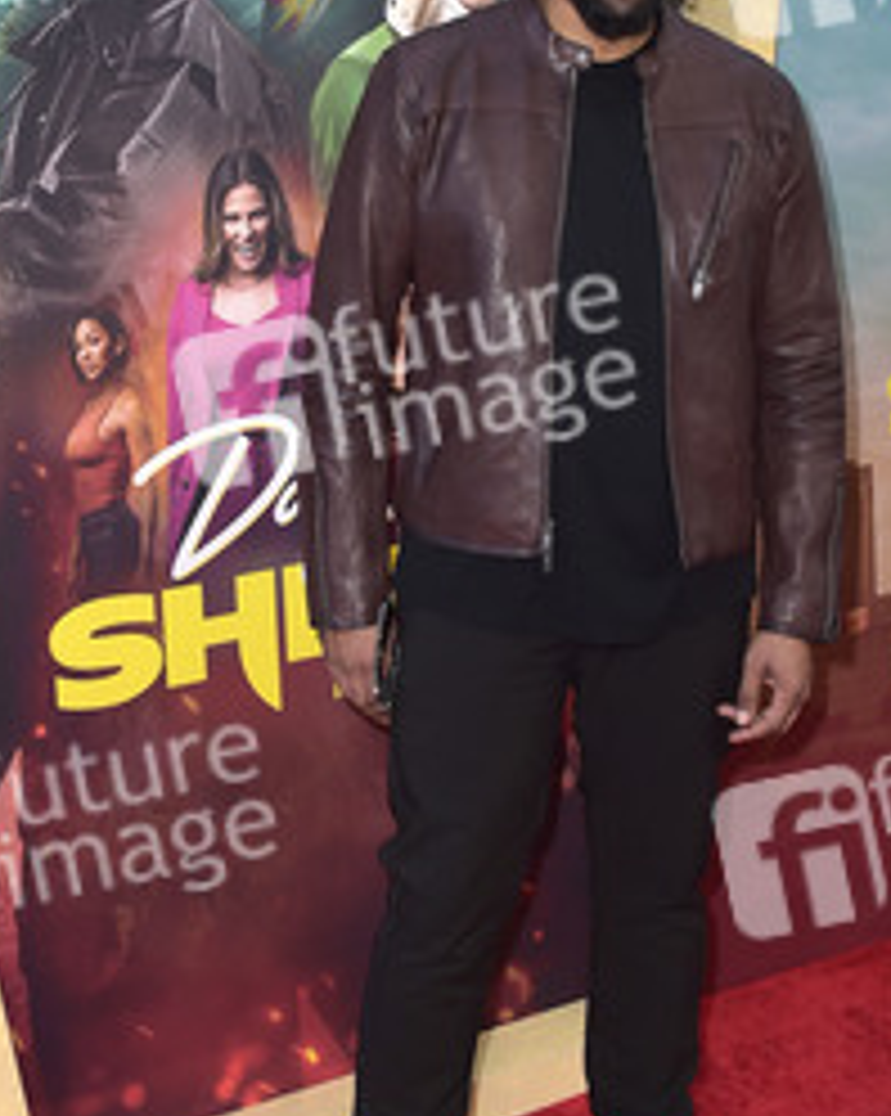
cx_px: 538
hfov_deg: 28.5
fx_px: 1749
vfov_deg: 35.4
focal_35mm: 53
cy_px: 608
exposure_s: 1/250
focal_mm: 35
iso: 500
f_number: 5.6
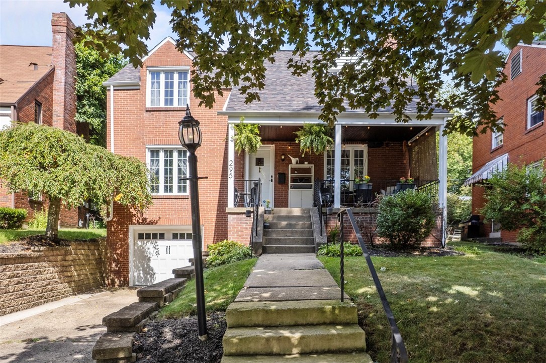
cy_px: 182
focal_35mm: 22
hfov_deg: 78.6
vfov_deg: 57.2
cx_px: 273
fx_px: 333
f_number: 2.8
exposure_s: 1/240
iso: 100
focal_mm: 8.38
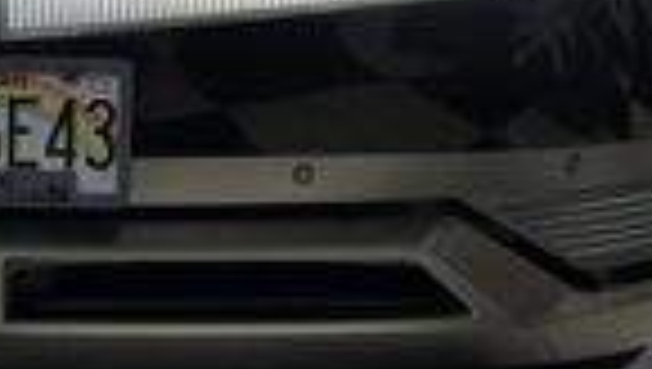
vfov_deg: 11.5
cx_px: -67
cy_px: -50
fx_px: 1800
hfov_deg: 19.6
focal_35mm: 104
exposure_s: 1/40
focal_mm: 24
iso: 250
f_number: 4
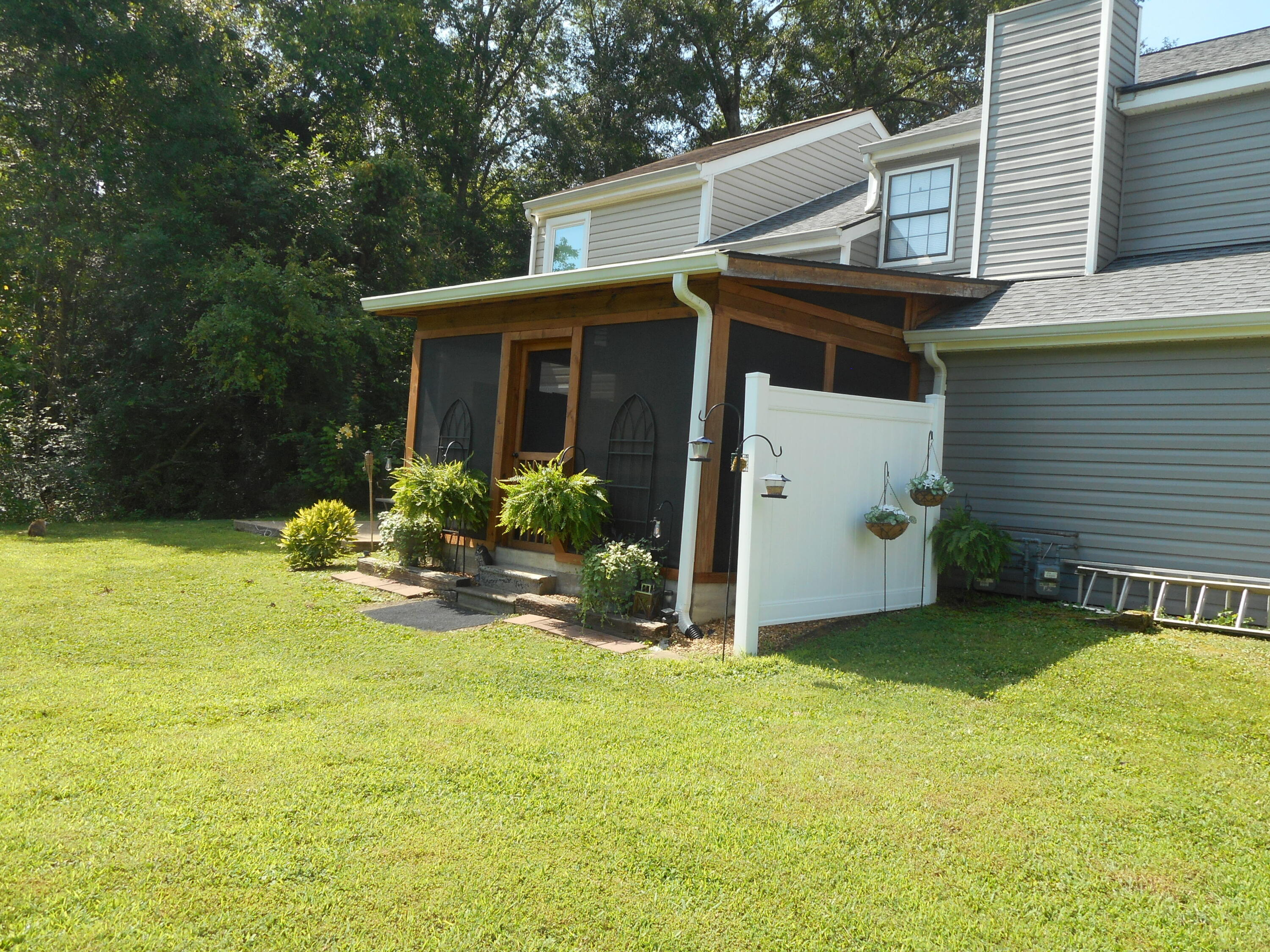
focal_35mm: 29
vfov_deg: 48.2
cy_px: 476
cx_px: 635
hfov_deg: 61.7
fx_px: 1064
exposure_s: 1/250
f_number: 4
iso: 80
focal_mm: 5.2
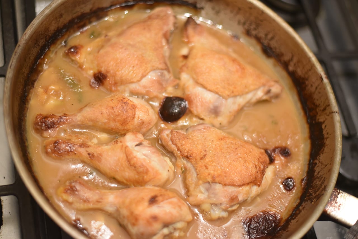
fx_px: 497
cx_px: 179
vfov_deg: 27.0
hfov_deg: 39.6
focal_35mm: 50
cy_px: 120
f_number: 1.8
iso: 1250
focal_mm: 50
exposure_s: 1/60
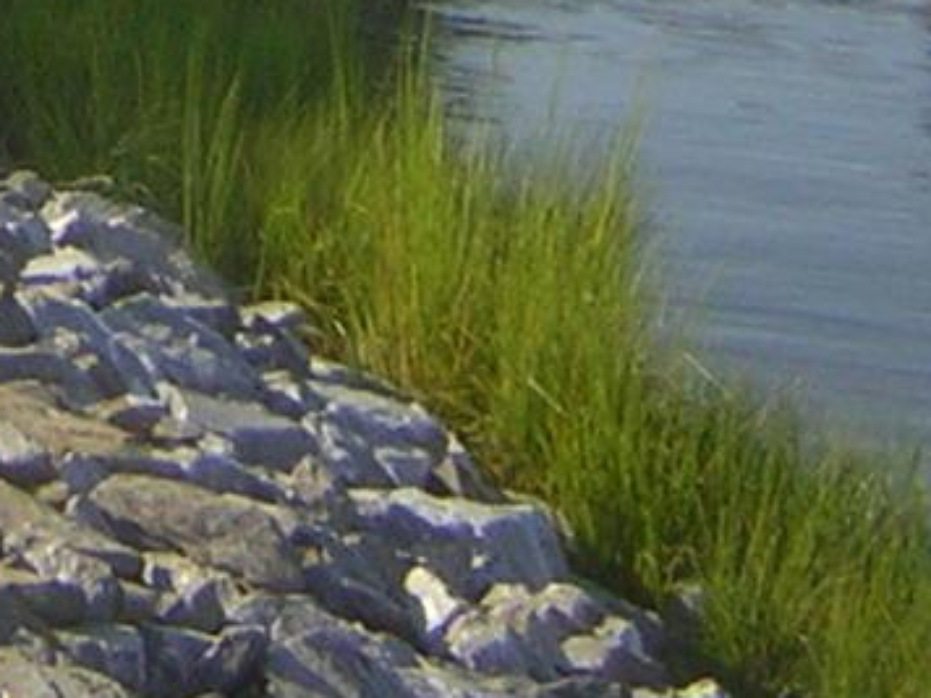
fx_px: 4357
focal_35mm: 162
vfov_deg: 8.7
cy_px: -677
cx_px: -71
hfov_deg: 12.0
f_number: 5.2
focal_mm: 4.7
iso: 50
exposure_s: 1/320
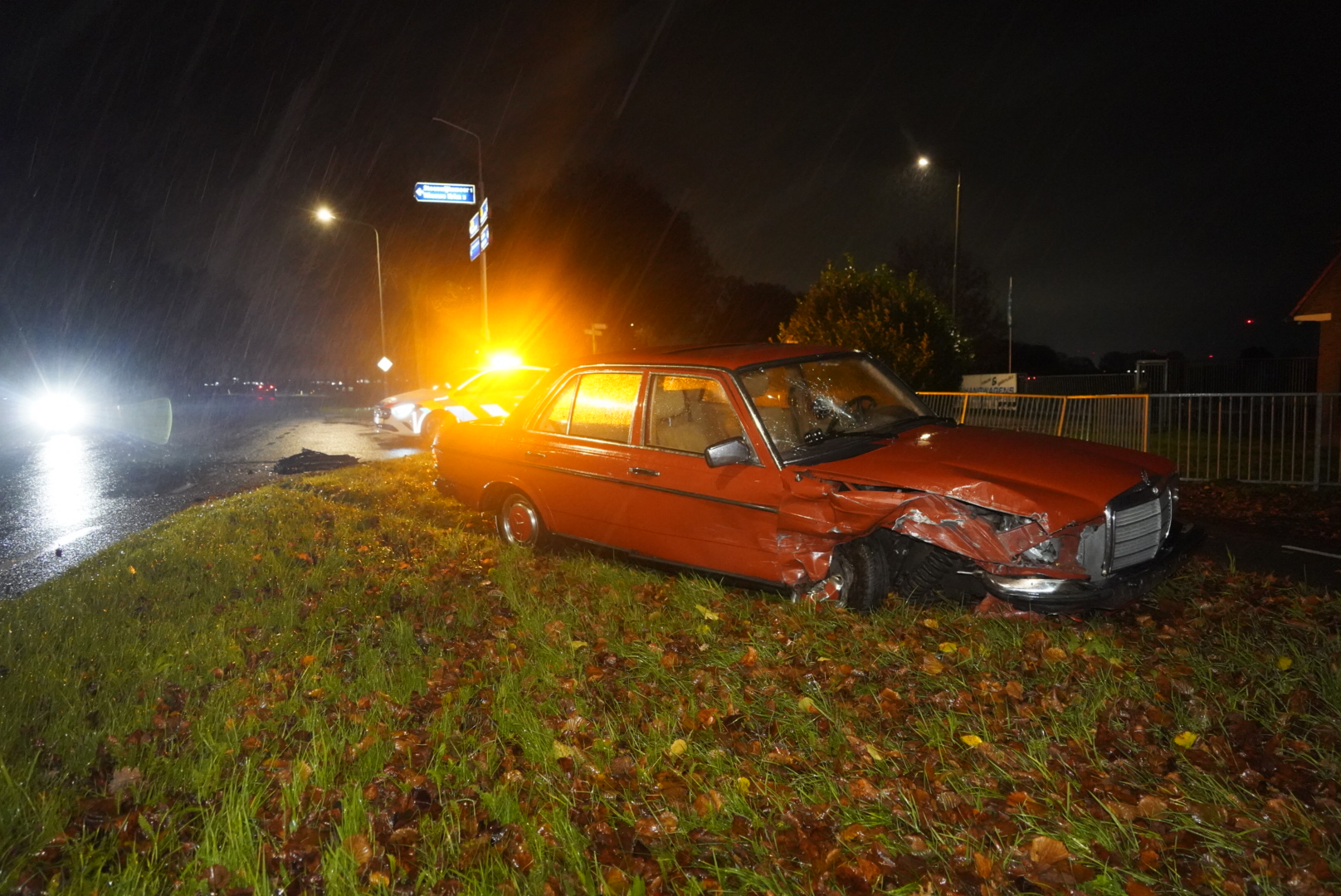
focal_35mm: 24
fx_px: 895
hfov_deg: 73.7
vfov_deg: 53.2
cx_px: 670
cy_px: 448
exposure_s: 1/40
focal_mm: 24
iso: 12800
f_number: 3.5
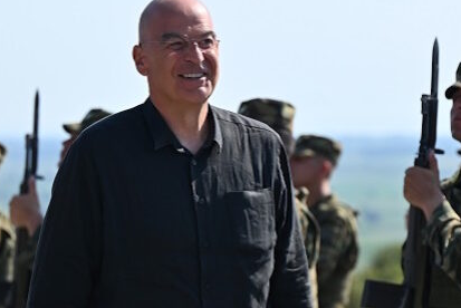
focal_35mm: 232
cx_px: 242
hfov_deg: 8.9
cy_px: 129
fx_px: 2973
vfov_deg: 5.9
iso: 100
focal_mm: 80
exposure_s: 1/2000
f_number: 2.8
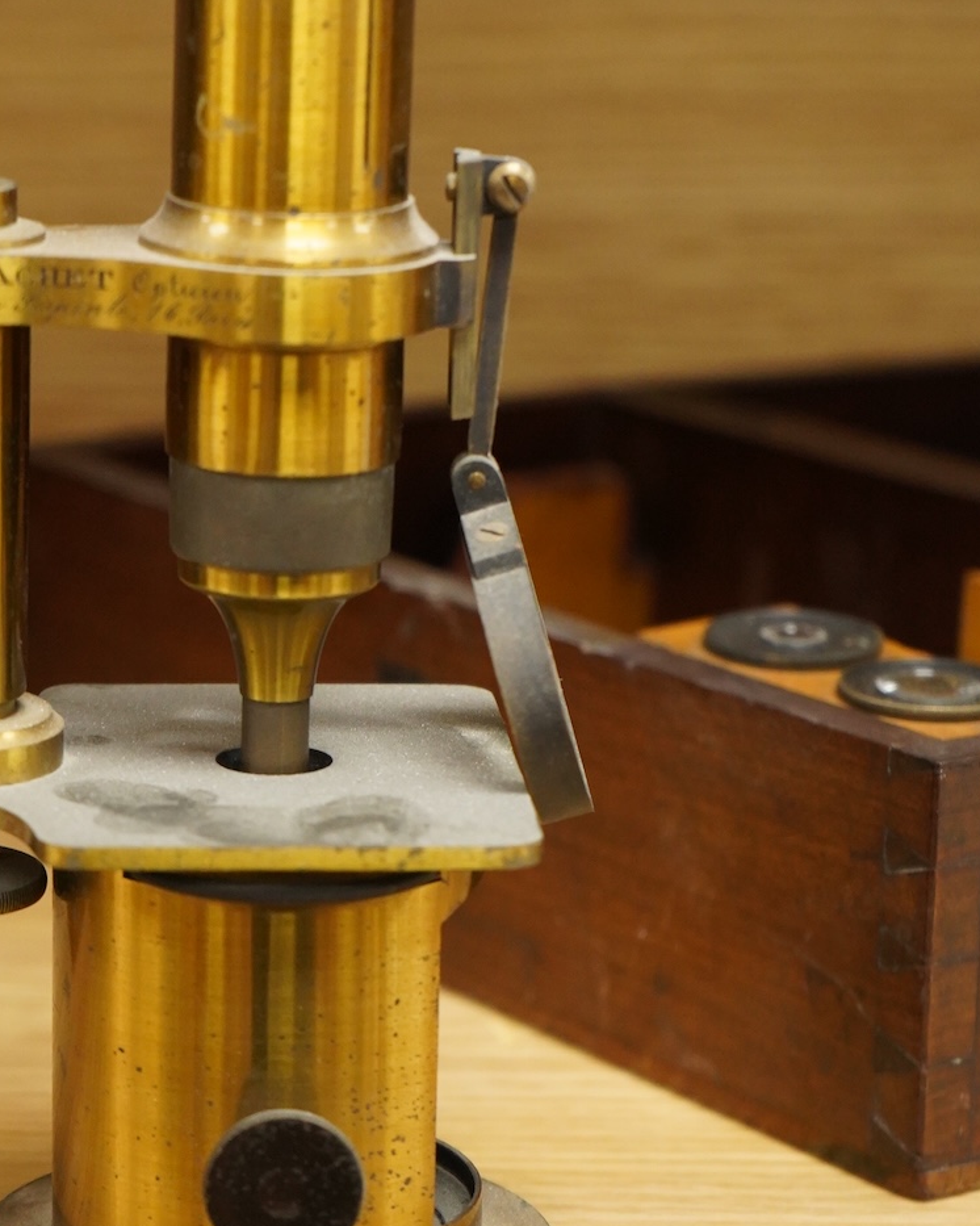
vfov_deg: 15.9
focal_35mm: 121
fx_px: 4388
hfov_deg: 12.7
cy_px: 514
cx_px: 340
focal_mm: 70
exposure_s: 1/160
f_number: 5.6
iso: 4000
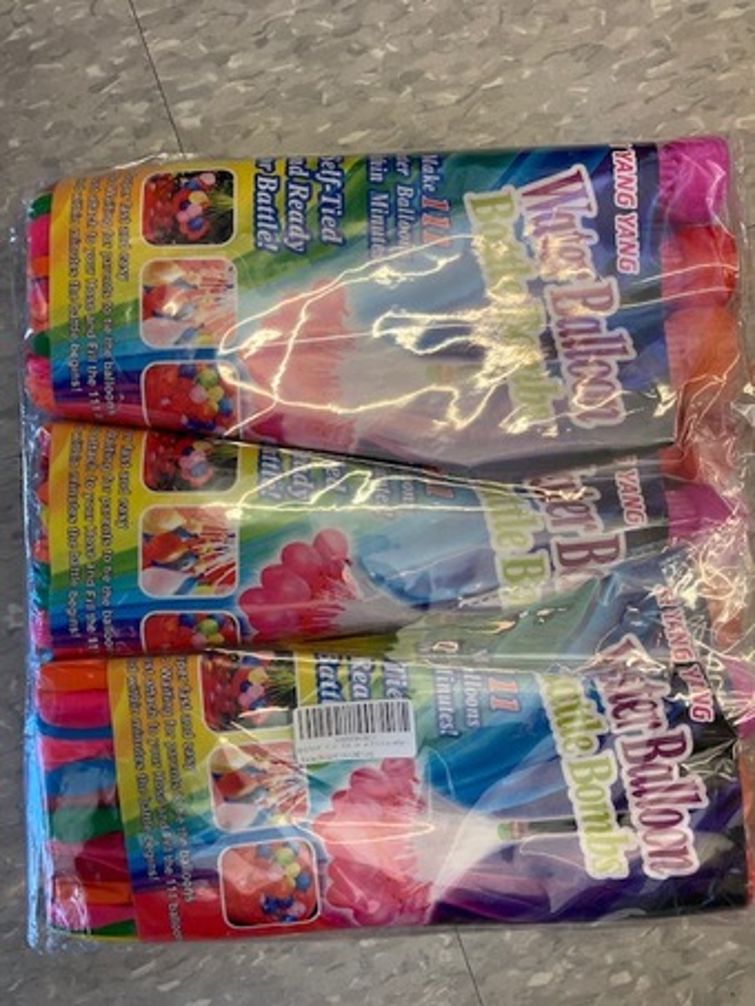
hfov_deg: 49.8
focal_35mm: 28
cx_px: 378
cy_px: 503
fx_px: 814
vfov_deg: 63.4
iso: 64
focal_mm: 3.99
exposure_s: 1/60
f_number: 1.8
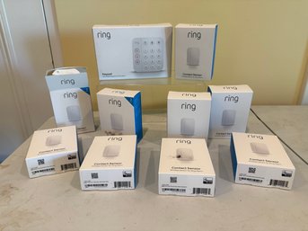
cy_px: 116
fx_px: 213
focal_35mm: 24
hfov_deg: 71.6
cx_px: 154
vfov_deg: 56.8
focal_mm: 6.76
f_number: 1.78
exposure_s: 1/120
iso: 160
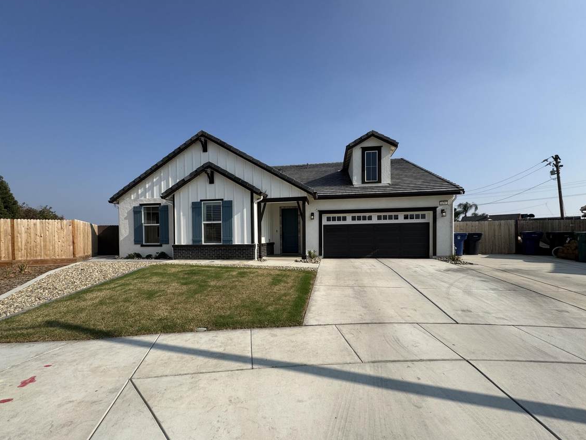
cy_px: 243
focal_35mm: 16
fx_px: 271
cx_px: 283
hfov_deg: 94.5
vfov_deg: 77.9
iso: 50
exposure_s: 1/2342
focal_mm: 2.22
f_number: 2.2
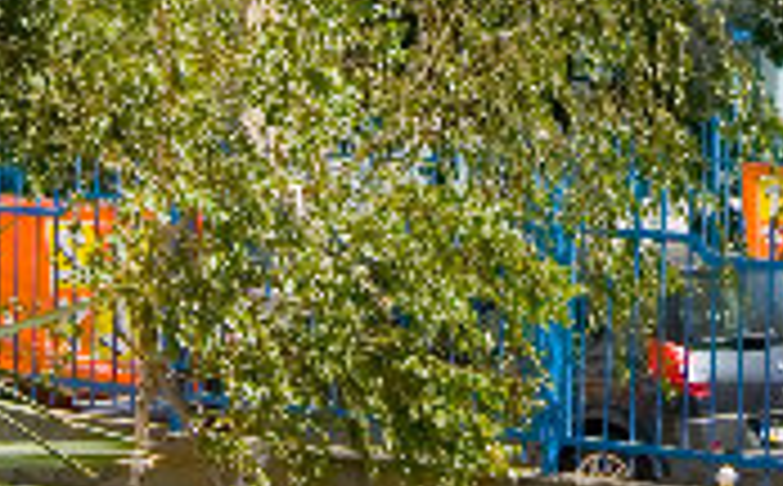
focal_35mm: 162
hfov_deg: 12.8
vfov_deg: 7.8
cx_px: 662
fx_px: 3458
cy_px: -405
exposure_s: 1/200
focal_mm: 23
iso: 100
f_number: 7.1
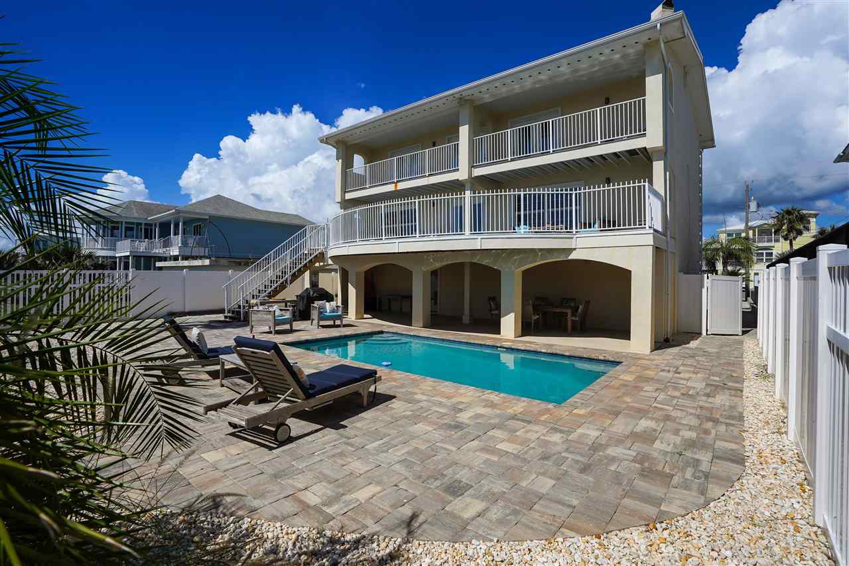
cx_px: 424
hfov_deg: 96.7
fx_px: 377
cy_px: 283
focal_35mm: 16
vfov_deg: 73.7
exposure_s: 1/1000
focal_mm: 16
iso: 160
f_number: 8
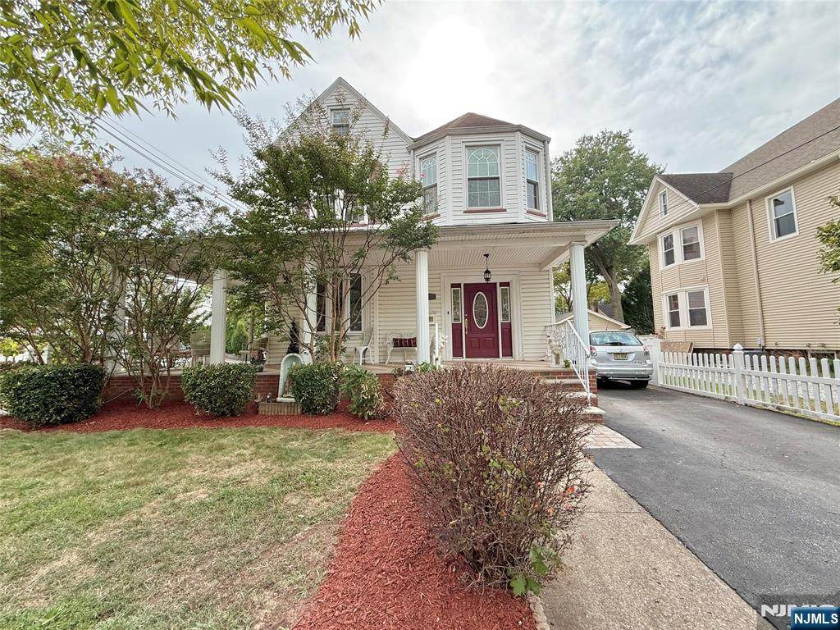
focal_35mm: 14
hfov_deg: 102.1
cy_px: 315
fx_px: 340
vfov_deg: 85.7
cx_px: 420
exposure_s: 1/421
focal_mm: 2.22
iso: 64
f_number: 2.2
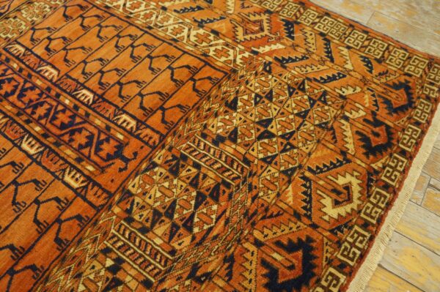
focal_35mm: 27
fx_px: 330
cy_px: 146
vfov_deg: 47.9
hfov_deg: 67.4
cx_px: 220
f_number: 4
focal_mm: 18
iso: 1250
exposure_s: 1/60
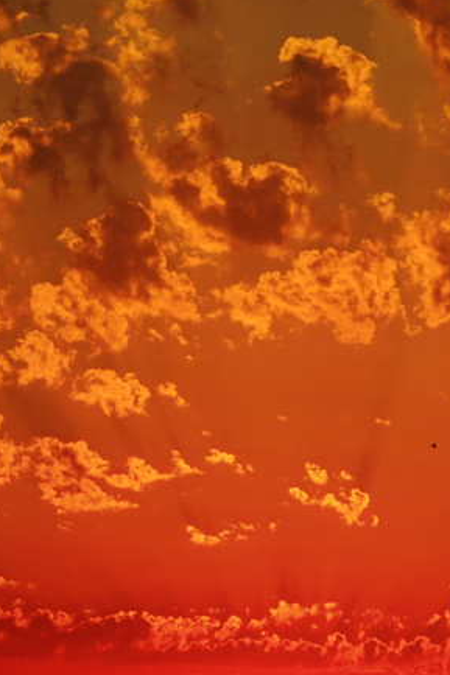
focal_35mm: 287
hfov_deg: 4.8
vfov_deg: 7.2
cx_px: 283
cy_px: 495
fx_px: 5385
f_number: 11
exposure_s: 1/160
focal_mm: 89
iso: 100
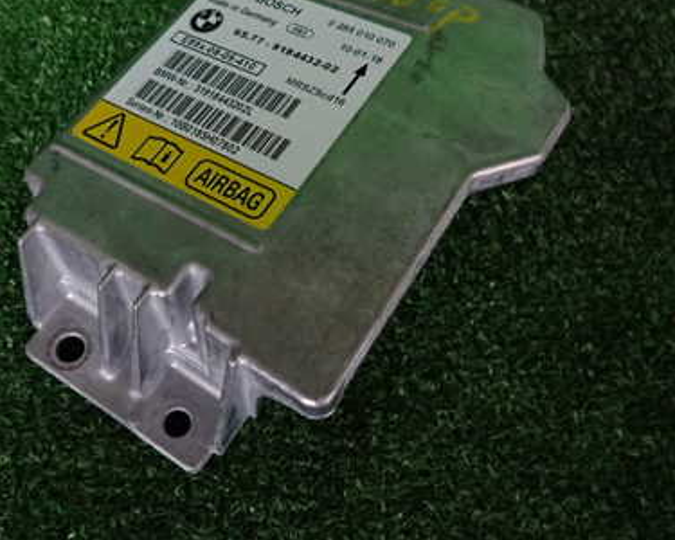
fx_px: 779
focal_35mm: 39
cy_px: 184
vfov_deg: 37.8
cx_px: 250
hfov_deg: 46.4
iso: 320
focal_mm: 4.5
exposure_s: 1/30
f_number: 2
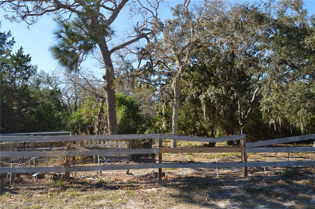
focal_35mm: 27
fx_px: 236
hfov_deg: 67.4
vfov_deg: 47.8
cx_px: 158
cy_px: 104
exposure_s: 1/160
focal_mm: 18
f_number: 6.3
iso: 100
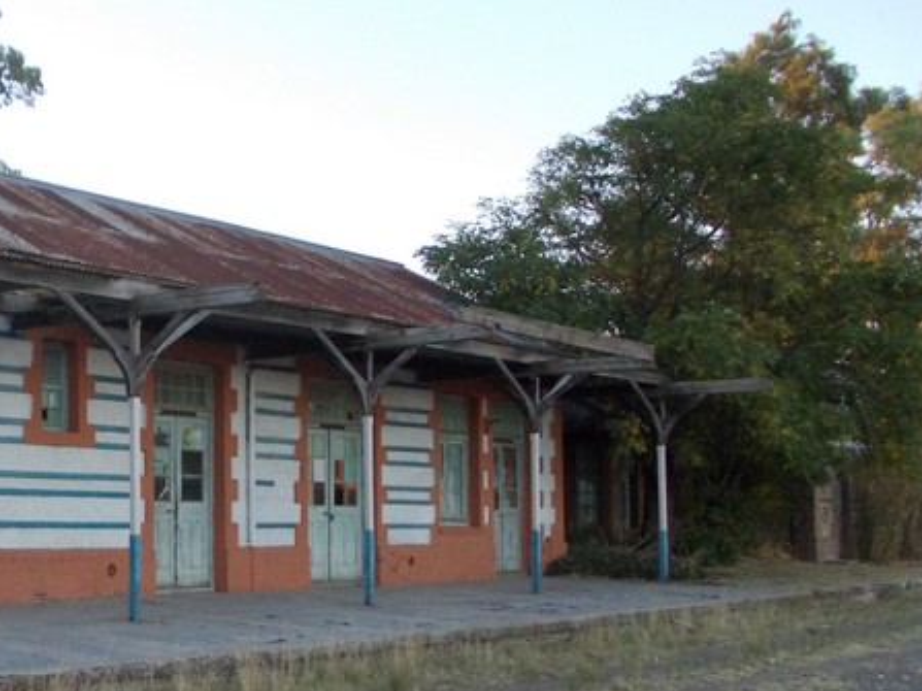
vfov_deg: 29.9
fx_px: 1278
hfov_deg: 37.8
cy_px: 491
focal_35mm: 48
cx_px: 144
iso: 200
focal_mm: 4
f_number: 2.7
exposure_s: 1/160
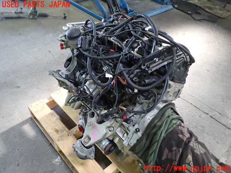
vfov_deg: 46.8
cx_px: 116
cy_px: 86
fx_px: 200
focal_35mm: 30
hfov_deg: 60.0
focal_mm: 5.4
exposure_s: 1/30
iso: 400
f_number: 2.3
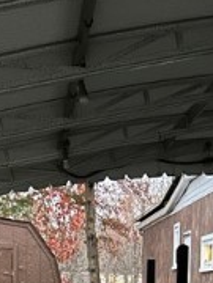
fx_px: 911
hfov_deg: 13.3
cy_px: 369
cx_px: 92
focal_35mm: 111
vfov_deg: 16.7
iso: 640
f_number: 1.5
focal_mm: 5.7
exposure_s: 1/16
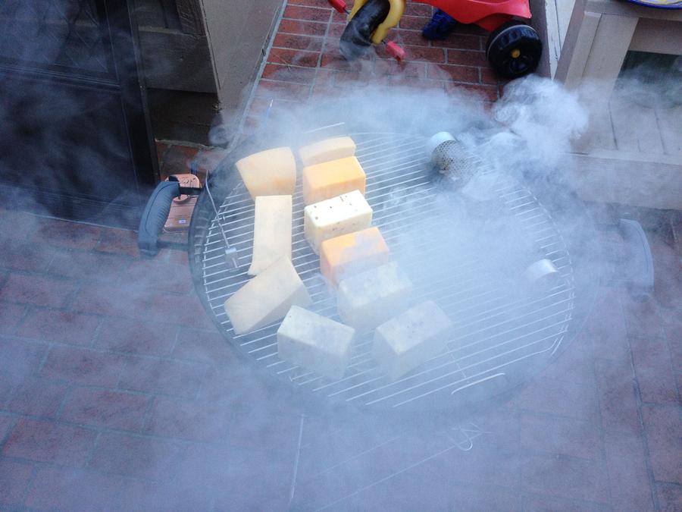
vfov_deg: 40.7
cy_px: 256
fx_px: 690
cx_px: 341
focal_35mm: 35
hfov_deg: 52.6
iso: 80
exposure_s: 1/120
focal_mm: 4.28
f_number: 2.4
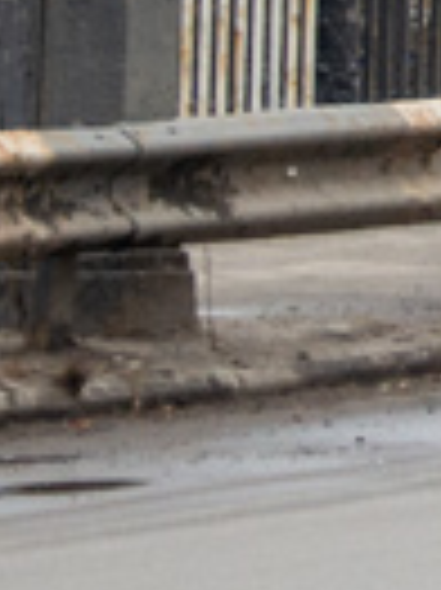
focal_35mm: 686
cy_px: -1076
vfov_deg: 2.9
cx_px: 2228
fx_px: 11672
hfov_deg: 2.1
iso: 400
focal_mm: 52
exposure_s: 1/640
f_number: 7.1
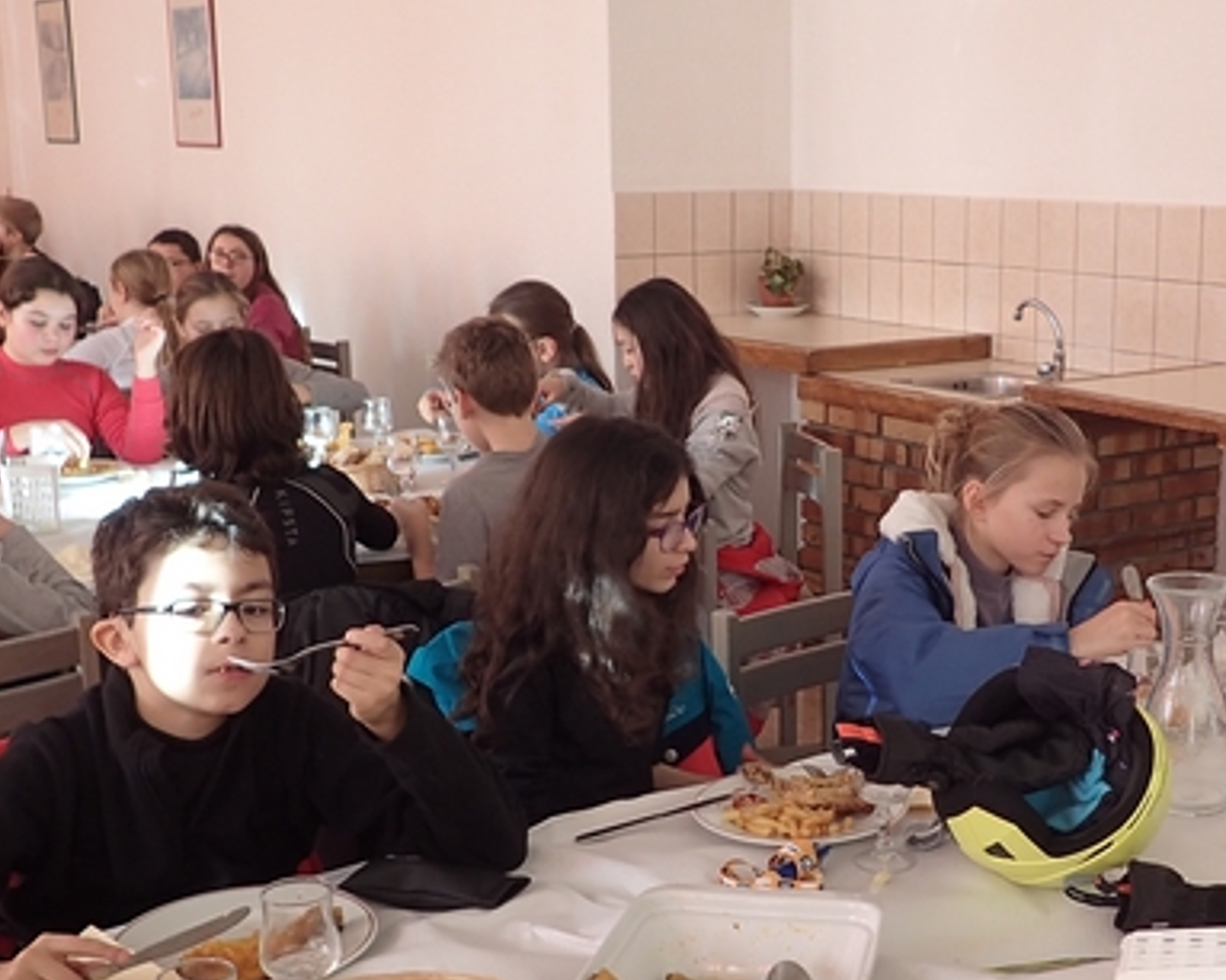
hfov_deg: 36.3
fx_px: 1850
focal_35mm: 51
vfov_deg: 29.6
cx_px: 813
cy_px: 589
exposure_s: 1/100
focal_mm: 4.5
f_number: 2
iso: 100
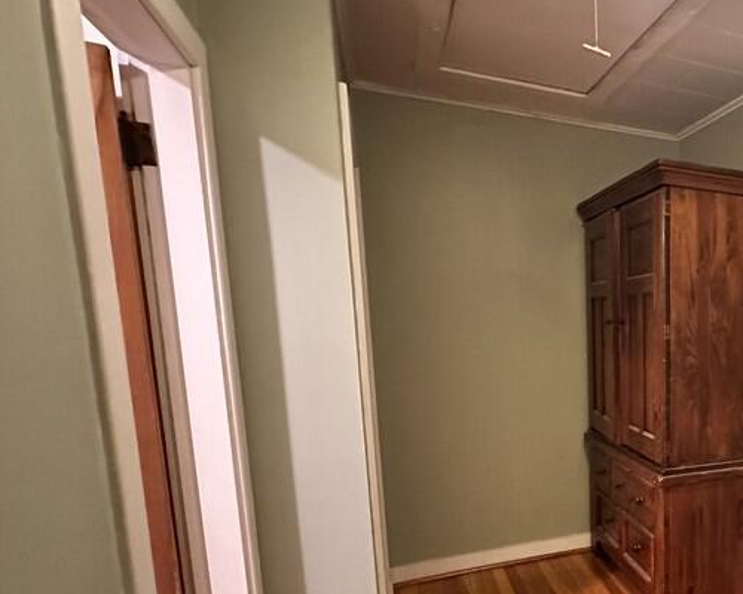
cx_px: 746
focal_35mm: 28
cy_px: 405
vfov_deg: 50.4
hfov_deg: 50.2
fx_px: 616
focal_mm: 2.22
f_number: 2.2
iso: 1000
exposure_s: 1/40
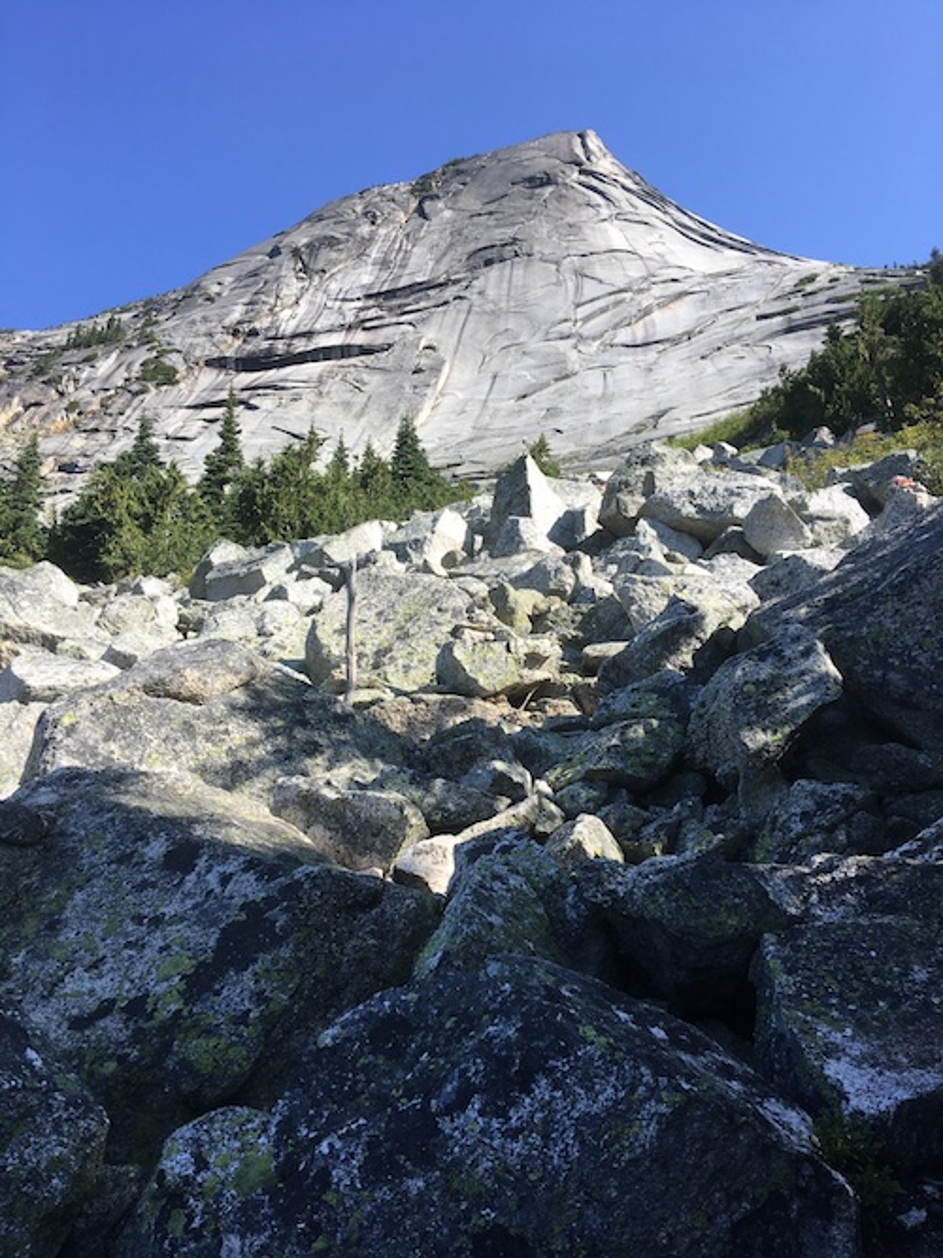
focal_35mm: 29
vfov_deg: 61.7
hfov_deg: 48.2
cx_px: 472
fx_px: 1054
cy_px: 629
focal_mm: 4.15
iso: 25
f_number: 2.2
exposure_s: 1/674
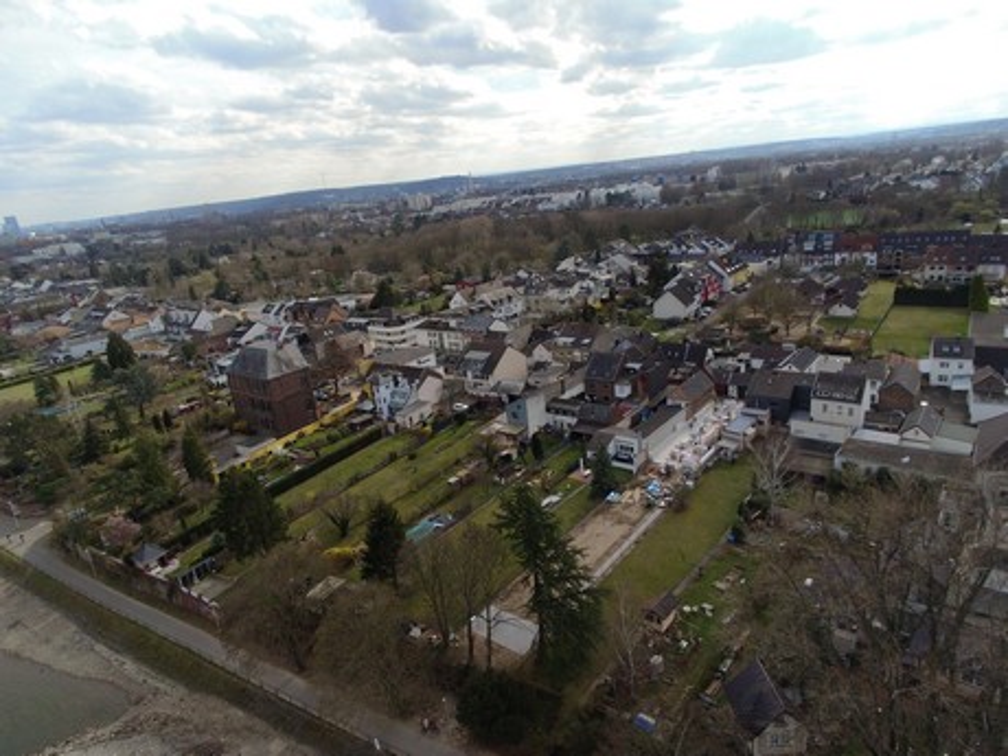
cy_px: 378
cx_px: 504
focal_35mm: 22
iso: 112
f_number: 2.5
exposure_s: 1/960
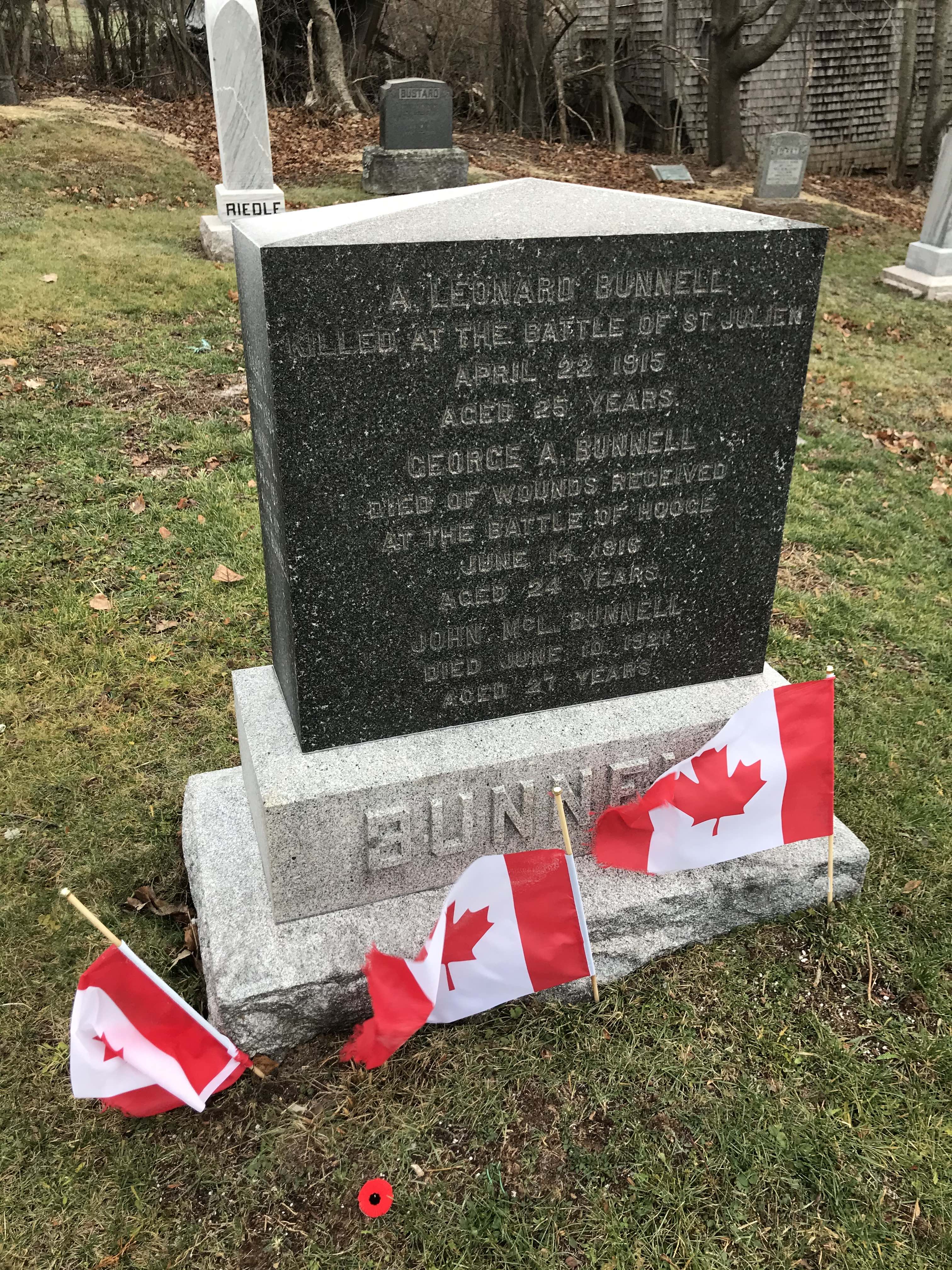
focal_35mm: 28
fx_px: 1027
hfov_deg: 49.7
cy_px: 635
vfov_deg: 63.4
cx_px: 476
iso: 20
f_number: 1.8
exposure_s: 1/367
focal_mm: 3.99
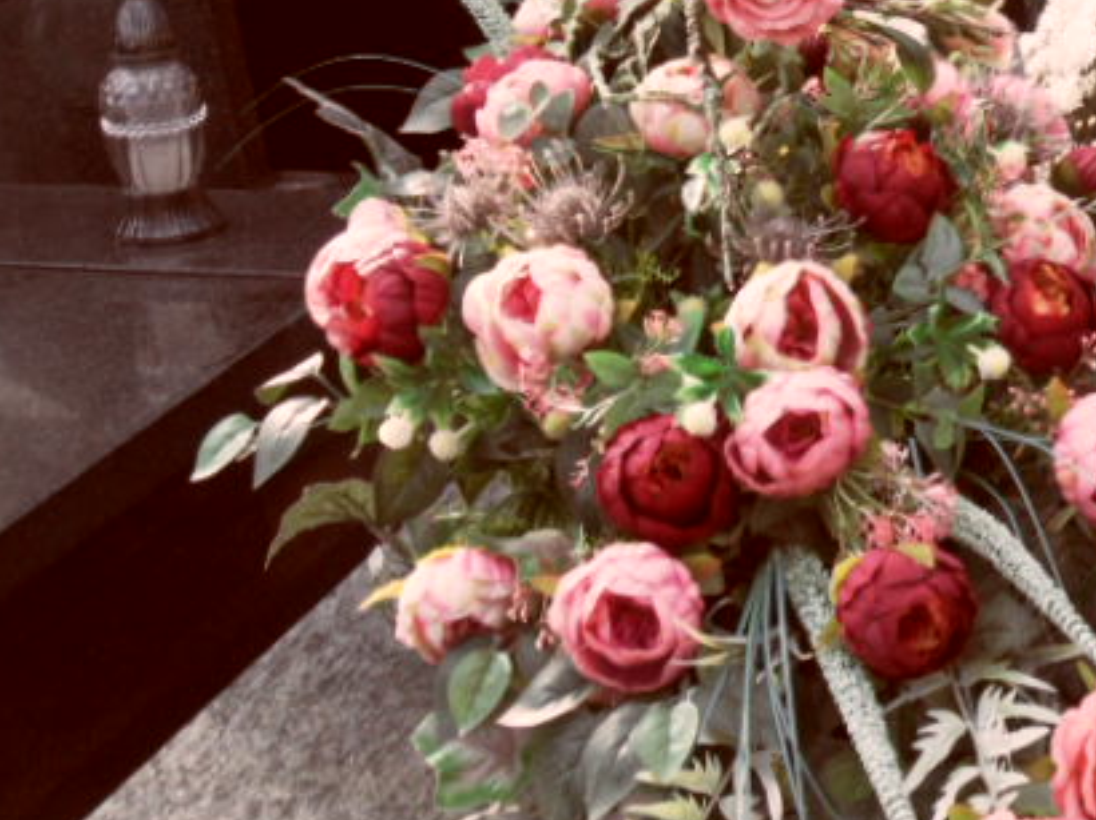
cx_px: 1302
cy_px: -104
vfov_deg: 14.4
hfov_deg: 18.6
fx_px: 3164
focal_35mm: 100
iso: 80
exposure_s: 1/180
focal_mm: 6.5
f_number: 3.6
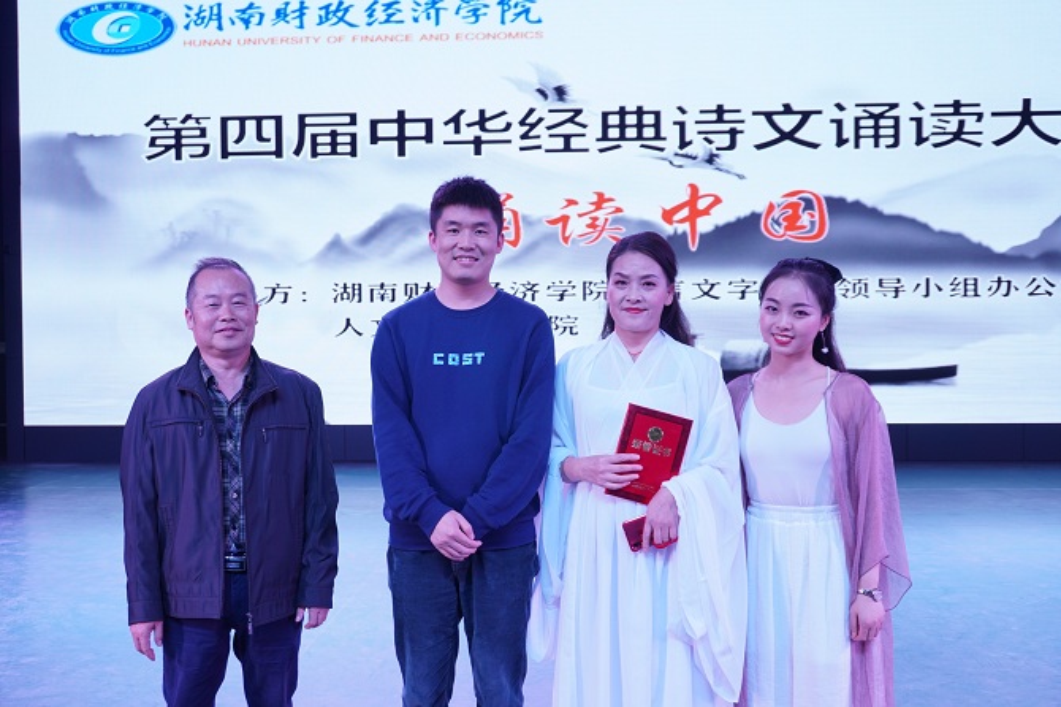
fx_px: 1016
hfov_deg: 55.1
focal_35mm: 34
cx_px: 530
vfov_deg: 38.3
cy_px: 354
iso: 100
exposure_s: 1/40
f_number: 4
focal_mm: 23
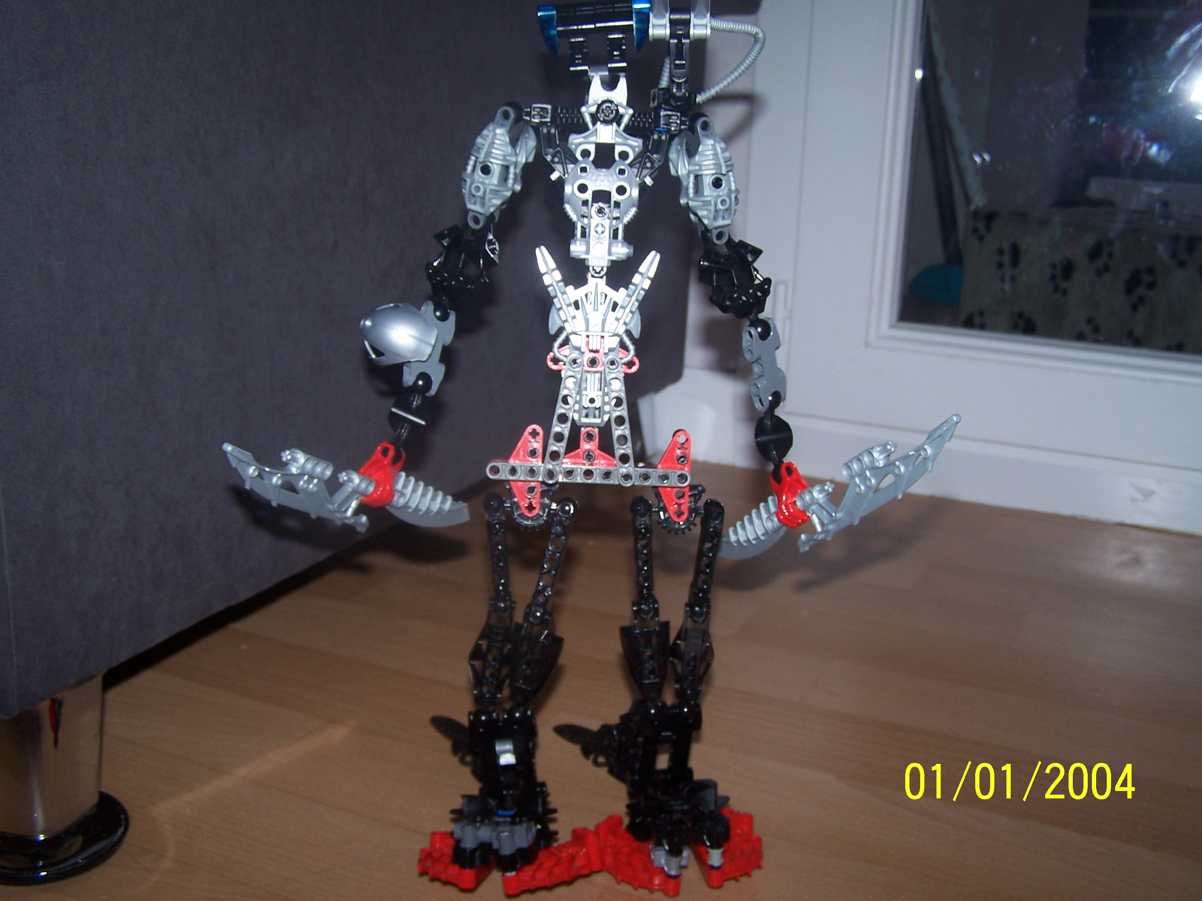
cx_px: 601
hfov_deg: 49.0
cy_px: 450
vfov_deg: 37.7
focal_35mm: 38
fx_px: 1320
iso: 80
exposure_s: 1/60
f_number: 2.8
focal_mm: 6.3
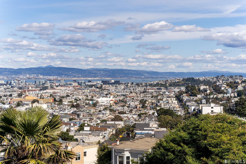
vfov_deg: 19.4
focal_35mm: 70
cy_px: 82
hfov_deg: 28.9
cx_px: 123
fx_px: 478
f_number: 9
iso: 100
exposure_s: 1/400
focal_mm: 70
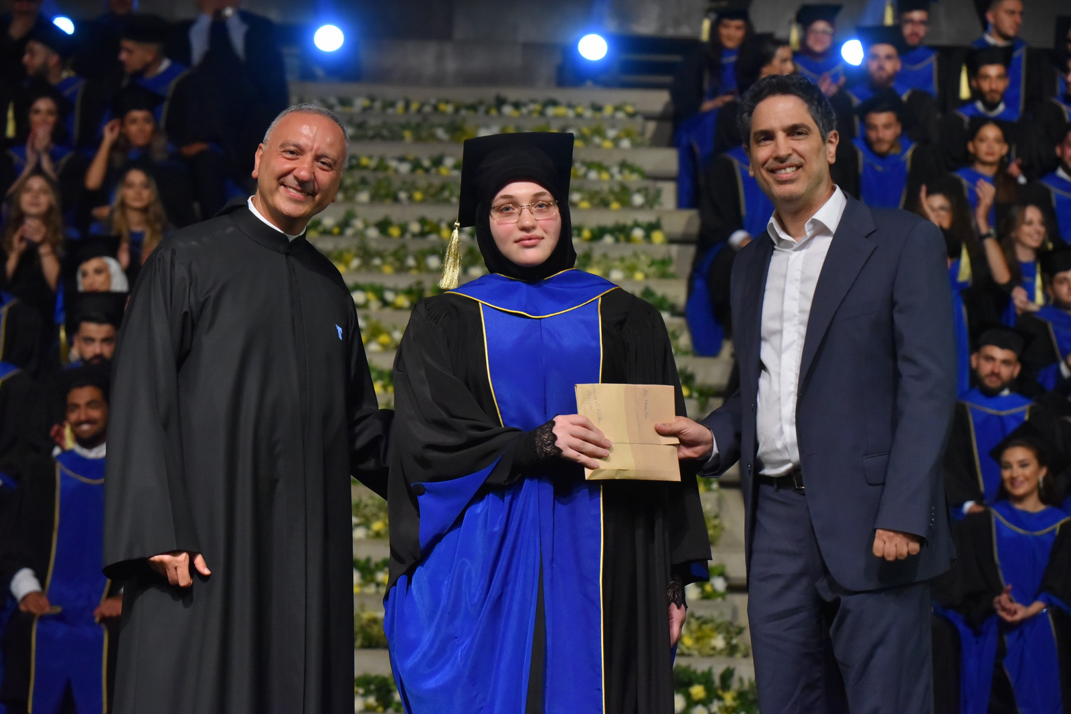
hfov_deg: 17.6
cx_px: 536
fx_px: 3450
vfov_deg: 11.8
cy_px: 357
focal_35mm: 116
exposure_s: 1/500
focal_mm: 116
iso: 3200
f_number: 4.5
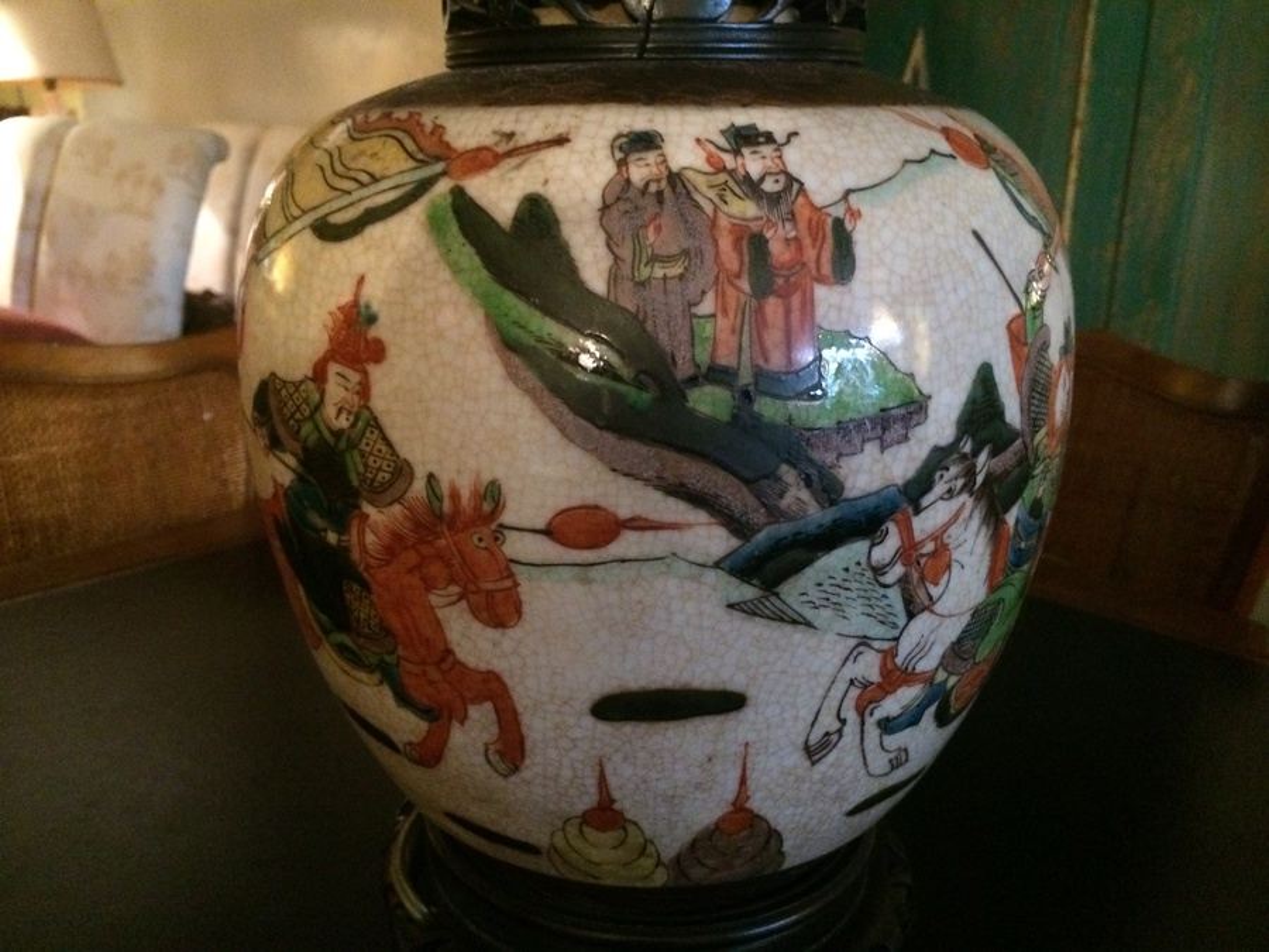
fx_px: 1100
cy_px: 476
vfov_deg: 46.8
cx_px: 634
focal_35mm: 30
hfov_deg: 60.0
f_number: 2.2
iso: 500
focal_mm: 4.12
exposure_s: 1/15
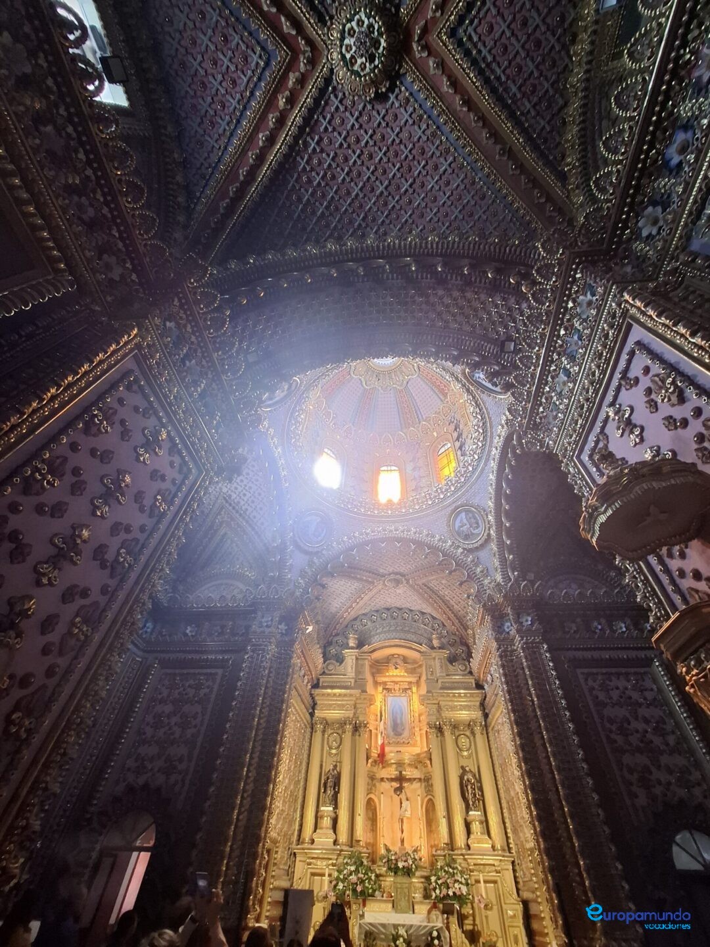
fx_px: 356
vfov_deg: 106.2
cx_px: 355
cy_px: 474
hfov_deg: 89.9
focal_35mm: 13
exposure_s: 1/24
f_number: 2.2
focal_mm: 1.74
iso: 250
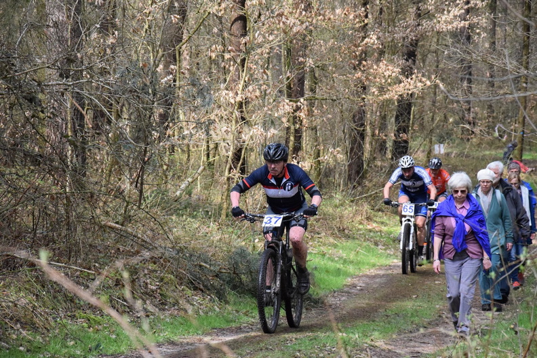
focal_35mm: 147
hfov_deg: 14.0
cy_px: 179
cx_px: 268
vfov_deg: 9.3
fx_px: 2193
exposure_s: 1/2000
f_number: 7.1
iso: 4000
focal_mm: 98
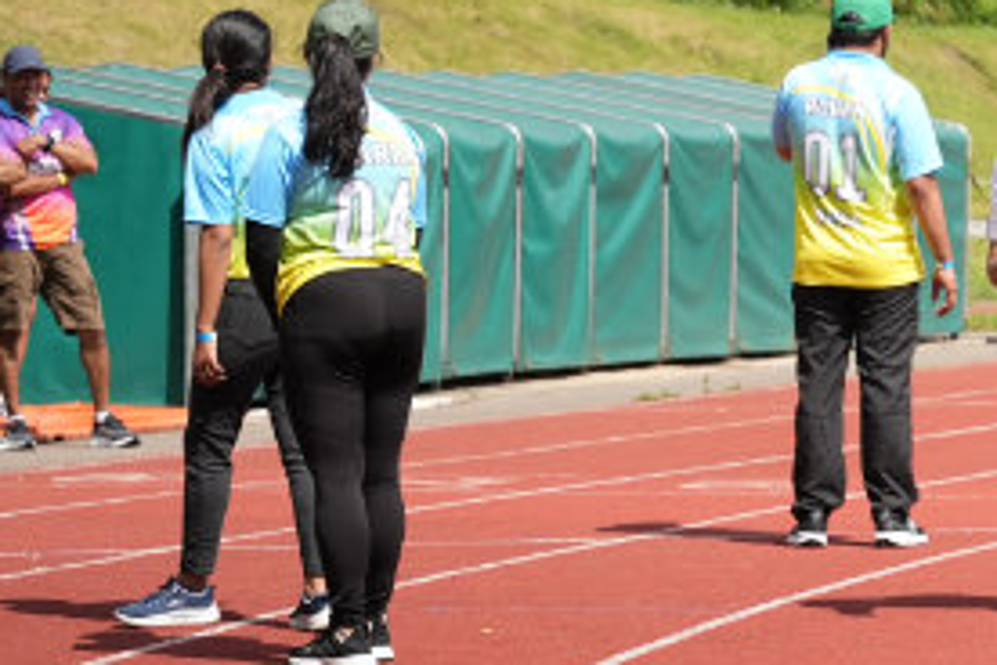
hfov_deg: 9.4
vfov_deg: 6.5
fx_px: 5853
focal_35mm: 211
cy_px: 255
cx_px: 1546
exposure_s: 1/4000
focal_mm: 57.1
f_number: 2.8
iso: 250
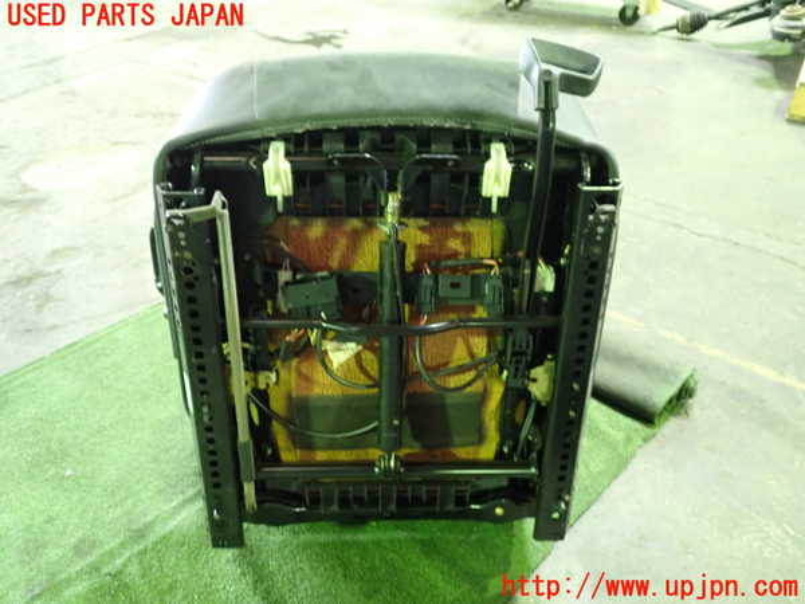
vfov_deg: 46.8
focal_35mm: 30
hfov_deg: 60.0
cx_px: 402
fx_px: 698
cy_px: 302
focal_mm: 5.4
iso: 800
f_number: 2.3
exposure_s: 1/10
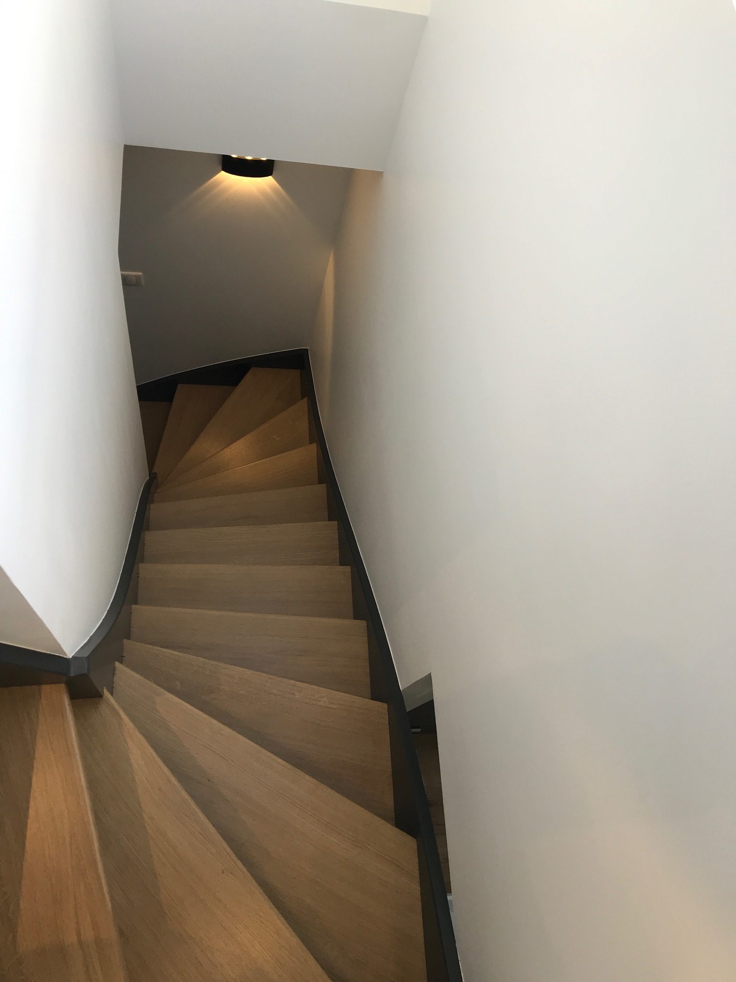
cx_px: 368
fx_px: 794
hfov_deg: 49.7
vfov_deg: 63.4
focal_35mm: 28
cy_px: 491
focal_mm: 3.99
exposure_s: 1/223
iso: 20
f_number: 1.8
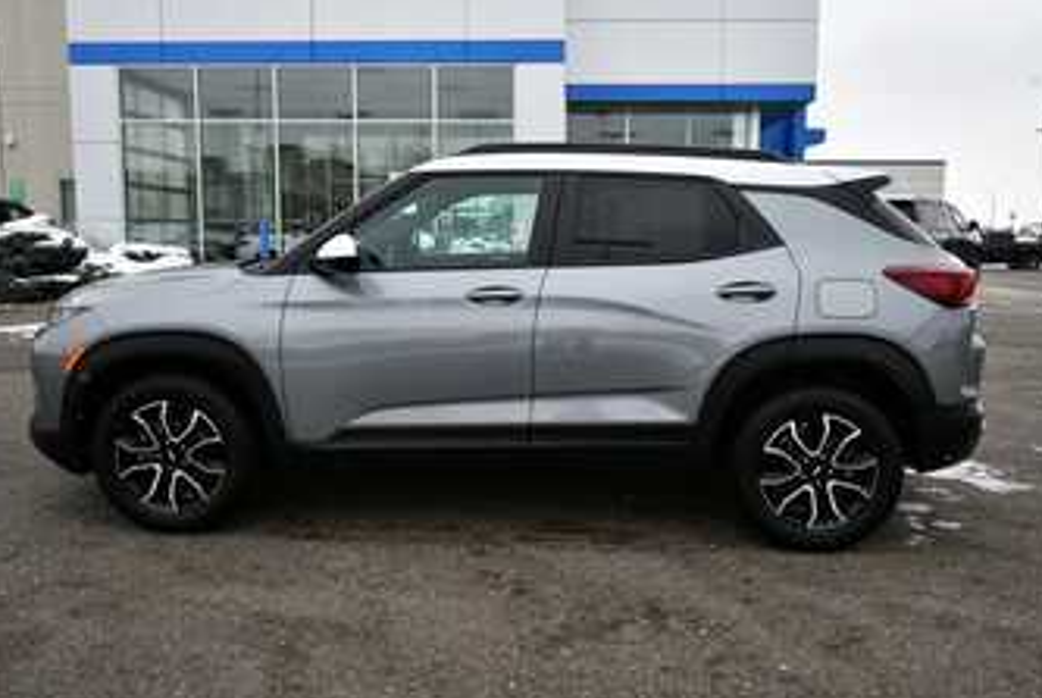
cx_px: 535
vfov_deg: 43.7
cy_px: 336
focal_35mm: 30
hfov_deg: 61.9
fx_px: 869
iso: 200
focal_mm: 17
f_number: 5.6
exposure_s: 1/250
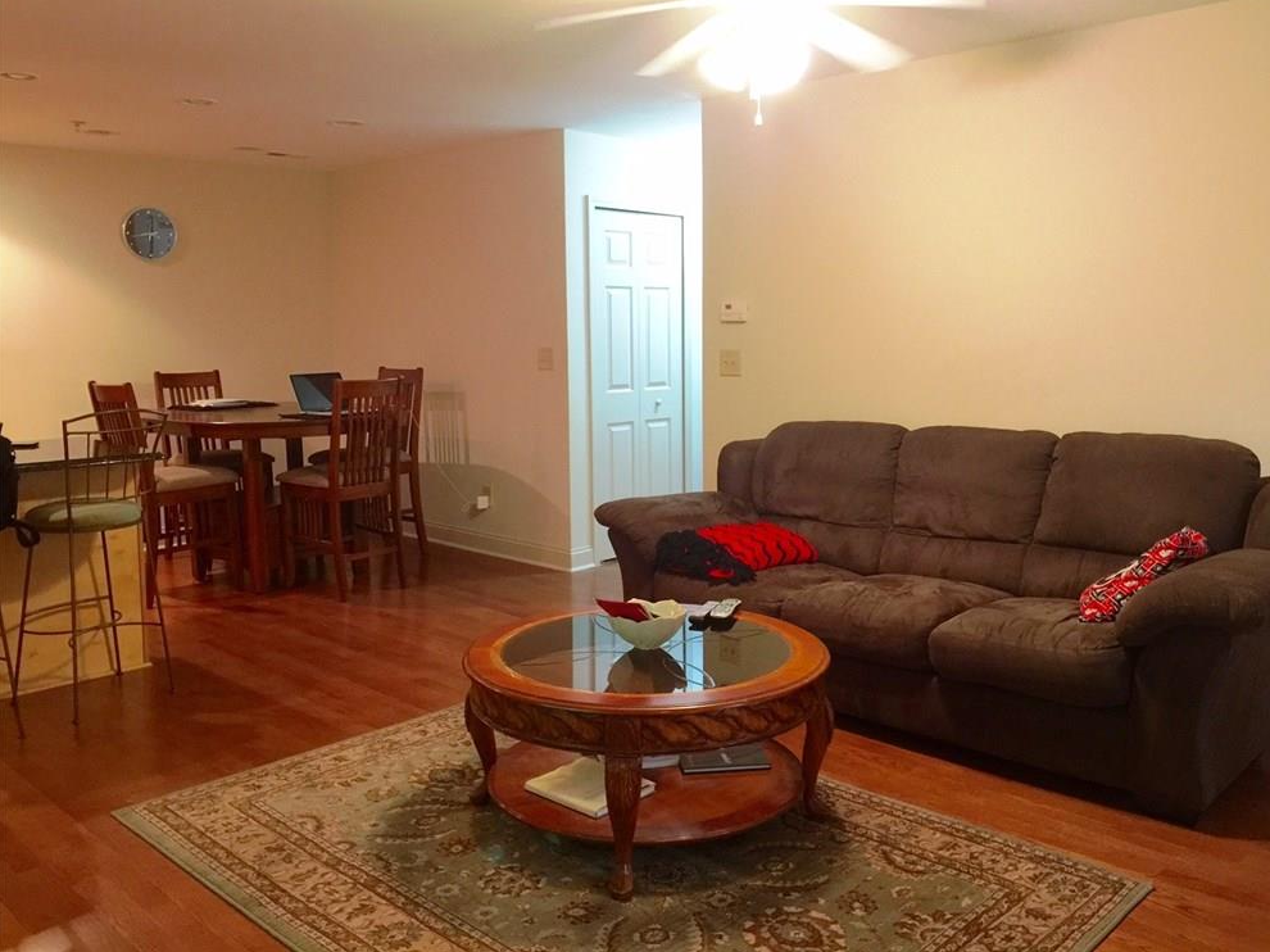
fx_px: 1100
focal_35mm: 30
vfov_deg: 46.8
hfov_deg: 60.0
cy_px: 462
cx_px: 654
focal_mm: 4.15
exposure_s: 1/10
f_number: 2.2
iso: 125
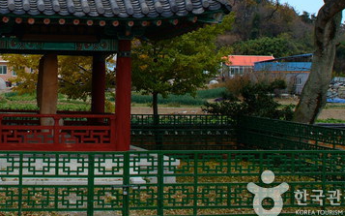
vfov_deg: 15.3
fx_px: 790
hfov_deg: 24.3
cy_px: 6
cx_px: 68
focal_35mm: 84
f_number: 5.6
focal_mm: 28
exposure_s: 1/125
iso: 100
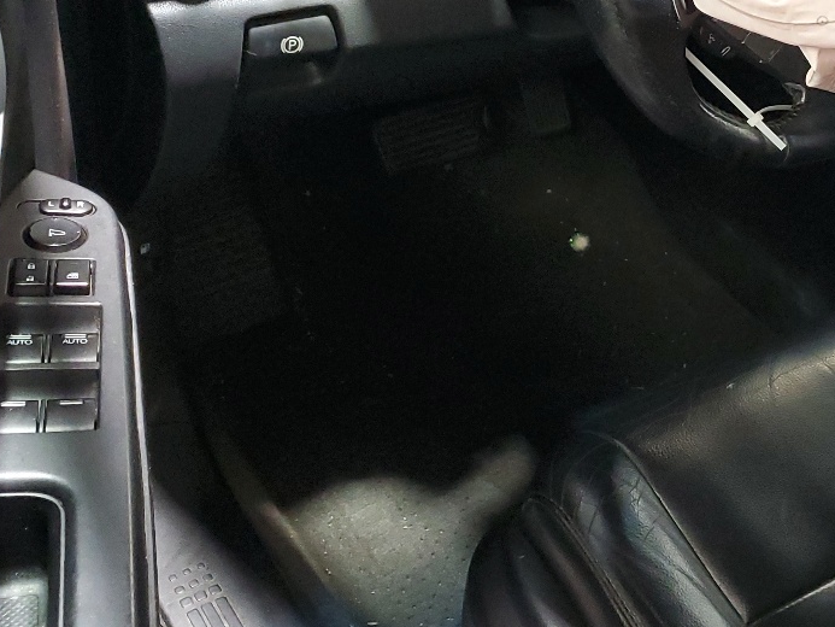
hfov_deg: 30.6
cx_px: 763
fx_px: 1448
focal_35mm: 60
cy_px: 164
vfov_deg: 24.2
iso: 305
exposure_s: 1/30
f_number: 1.5
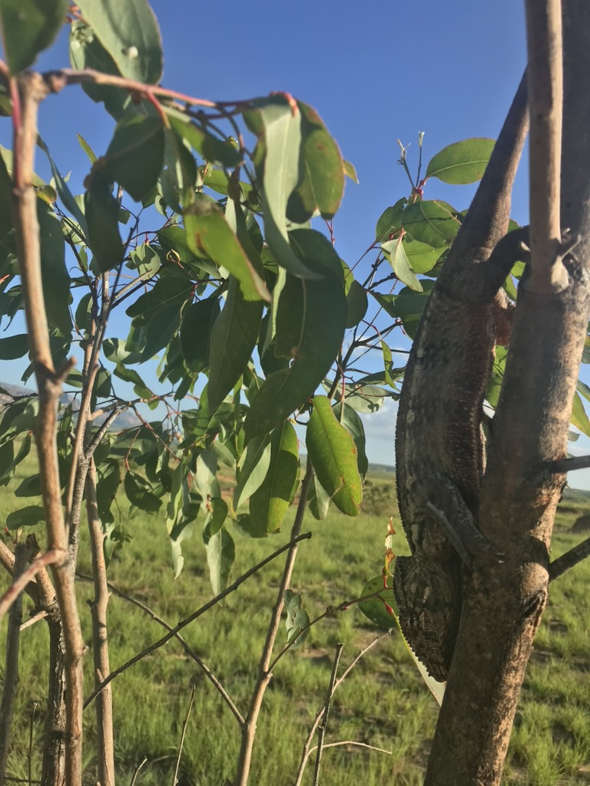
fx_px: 636
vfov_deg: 63.4
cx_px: 295
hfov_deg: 49.7
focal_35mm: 28
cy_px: 393
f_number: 1.8
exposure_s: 1/1294
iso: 20
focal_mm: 3.99
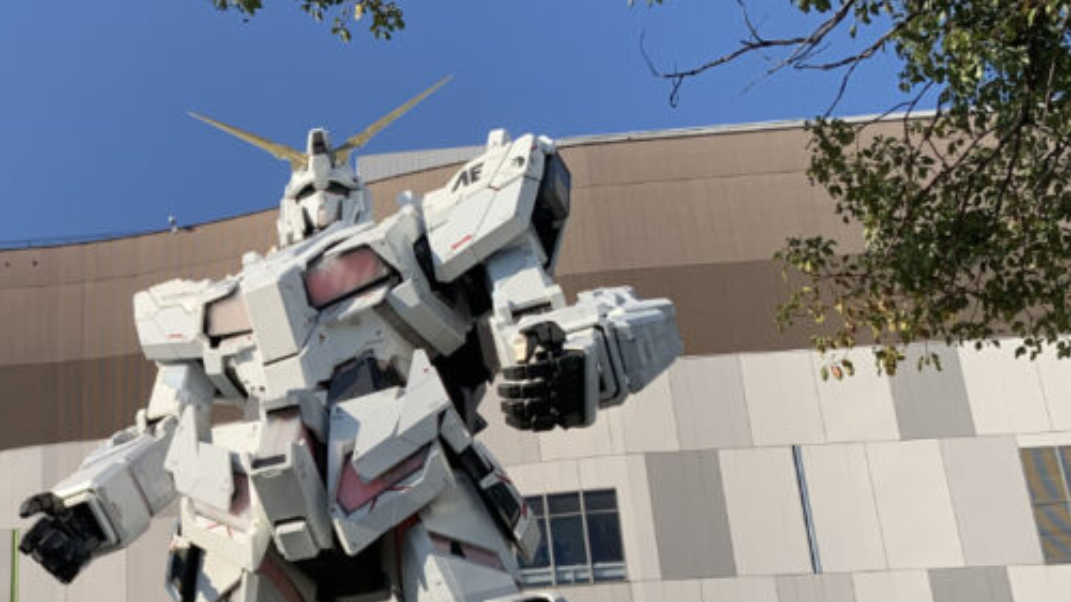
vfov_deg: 20.4
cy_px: 514
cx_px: 62
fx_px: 1647
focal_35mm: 58
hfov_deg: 33.7
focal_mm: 4.2
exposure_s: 1/2755
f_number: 1.8
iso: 25
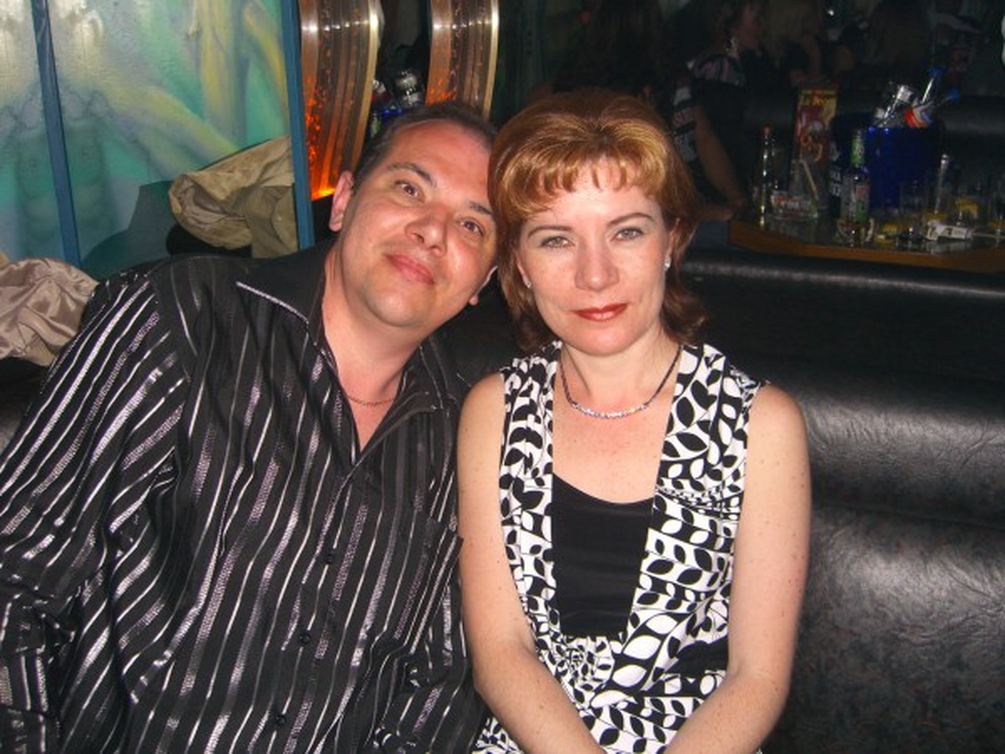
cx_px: 502
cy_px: 377
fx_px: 1103
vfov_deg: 37.7
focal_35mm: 38
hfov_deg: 49.0
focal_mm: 7.9
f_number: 2.8
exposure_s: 1/60
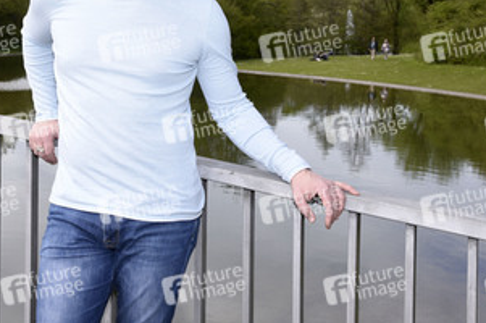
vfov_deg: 23.5
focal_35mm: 57
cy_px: 84
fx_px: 769
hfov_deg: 34.7
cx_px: 161
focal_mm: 38
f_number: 10
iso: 250
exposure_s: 1/160
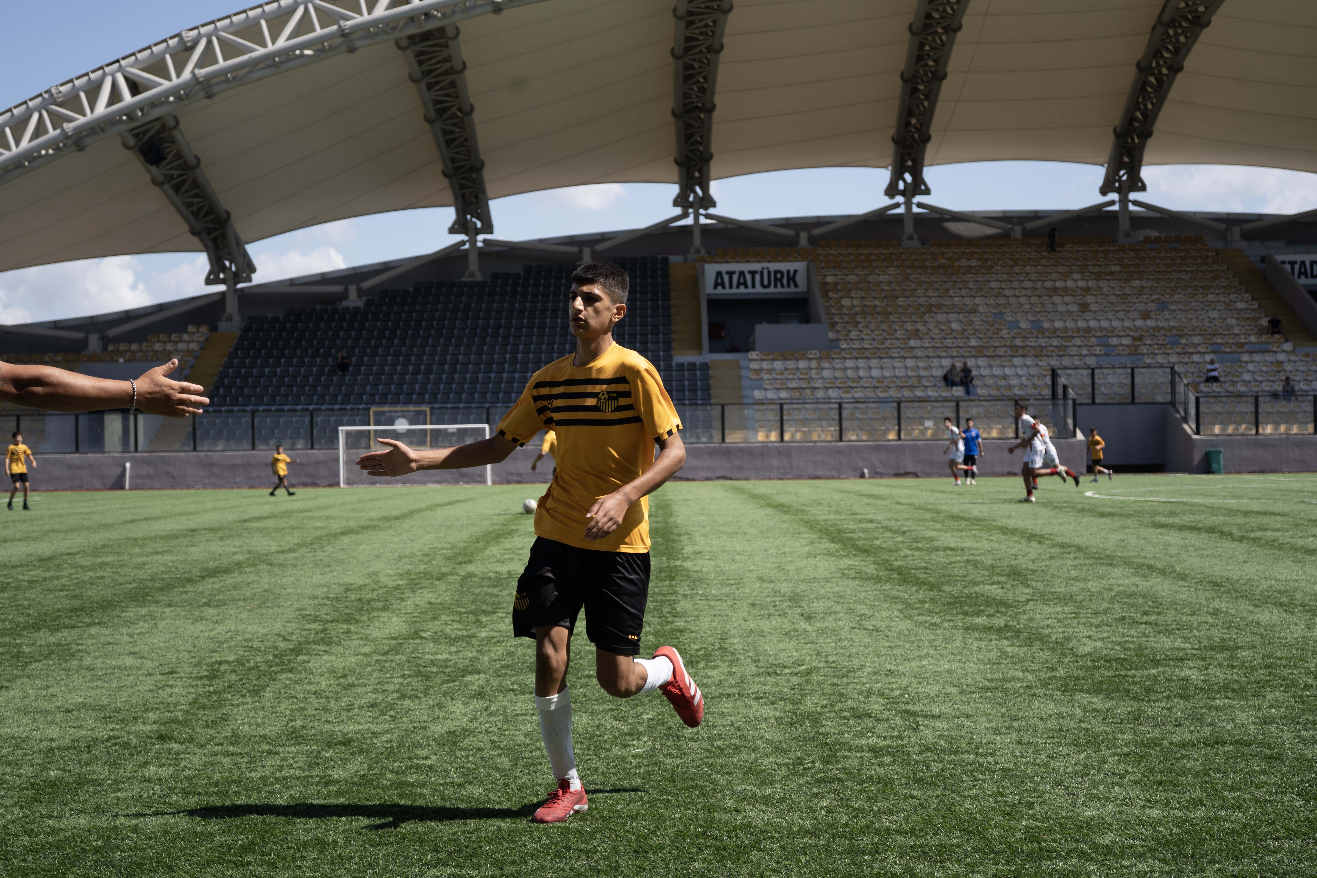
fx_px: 2195
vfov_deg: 22.6
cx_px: 658
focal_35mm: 60
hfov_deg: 33.4
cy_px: 439
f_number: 5.6
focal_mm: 60
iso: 250
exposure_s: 1/1250
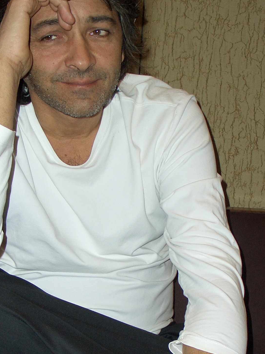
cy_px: 254
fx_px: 858
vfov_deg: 23.1
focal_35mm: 84
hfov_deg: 17.5
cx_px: 172
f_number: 3
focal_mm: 9.2
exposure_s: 1/60
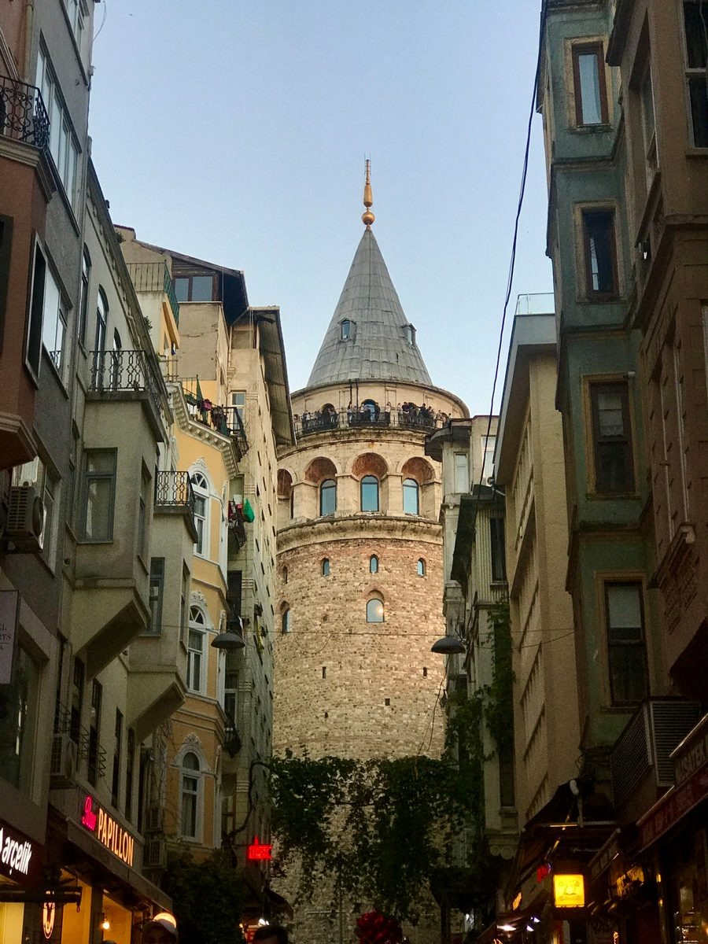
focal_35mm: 57
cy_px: 472
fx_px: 1554
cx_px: 354
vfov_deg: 33.8
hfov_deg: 25.7
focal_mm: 6.6
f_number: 2.8
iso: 25
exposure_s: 1/50
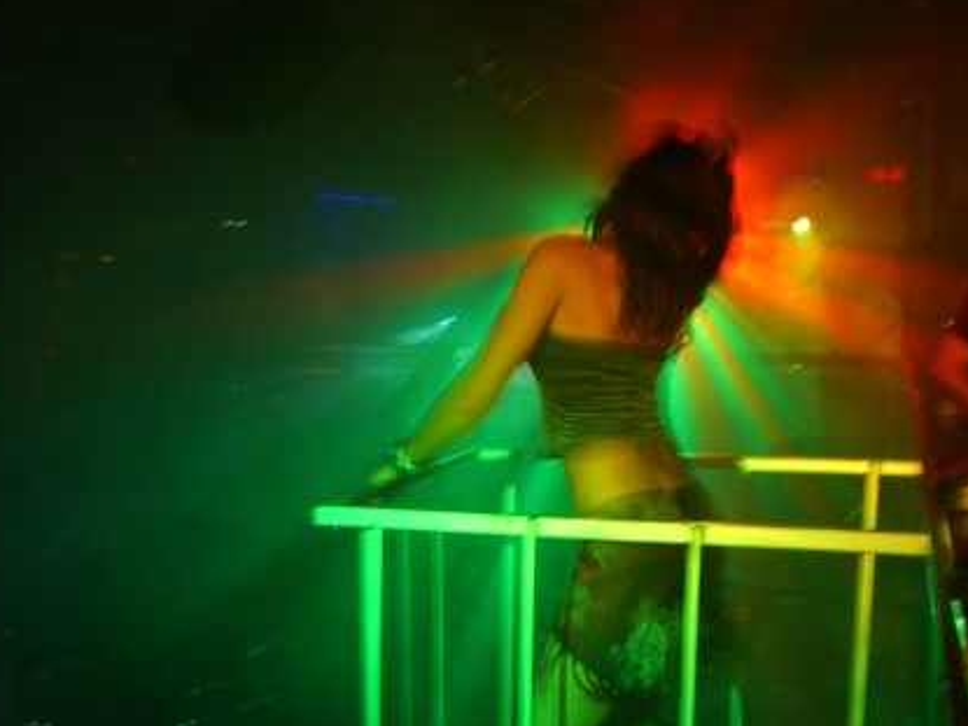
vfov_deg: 26.3
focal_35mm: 55
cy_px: 514
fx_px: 1538
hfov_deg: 34.9
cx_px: 518
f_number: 2.8
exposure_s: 1/8
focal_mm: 7.9
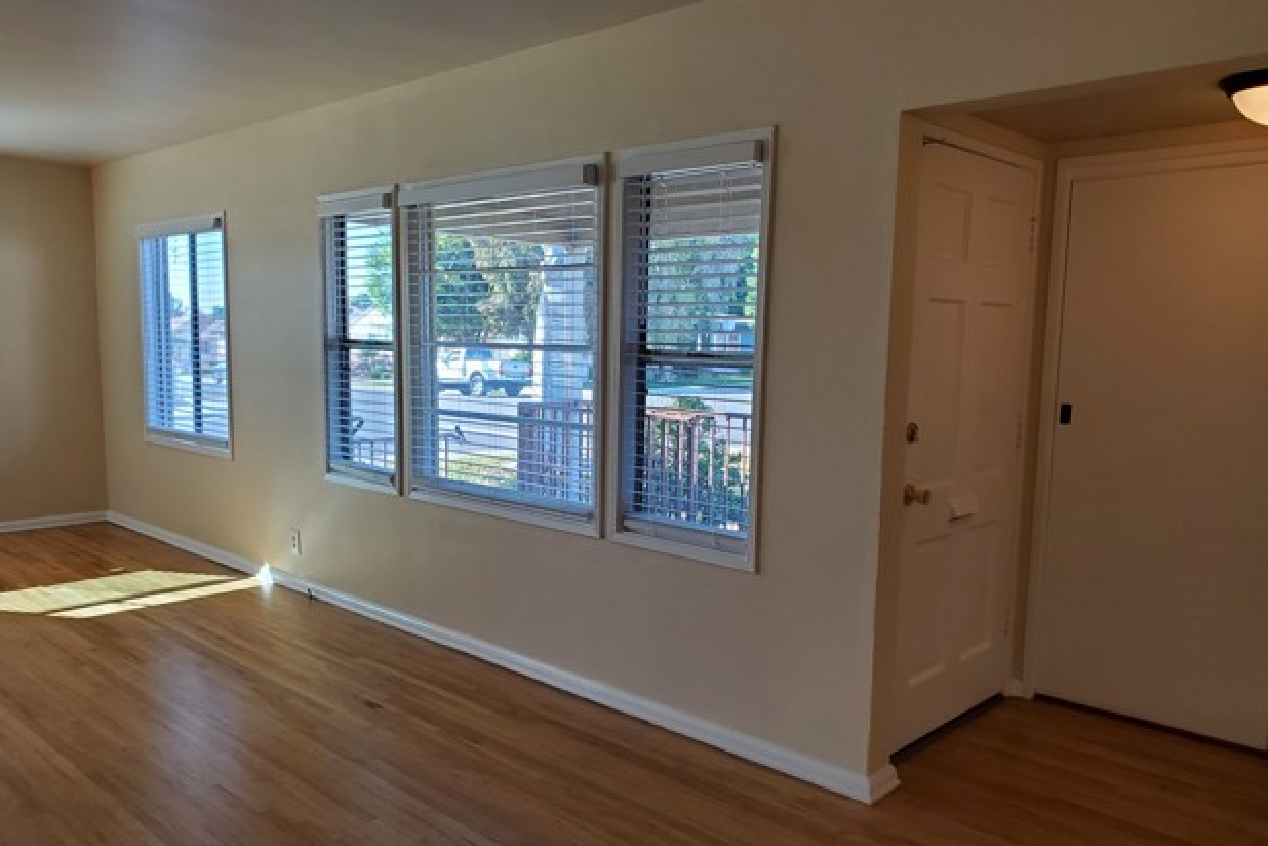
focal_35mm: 28
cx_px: 630
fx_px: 986
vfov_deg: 46.4
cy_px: 454
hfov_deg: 65.5
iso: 64
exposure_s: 1/120
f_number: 2.4
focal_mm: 4.3
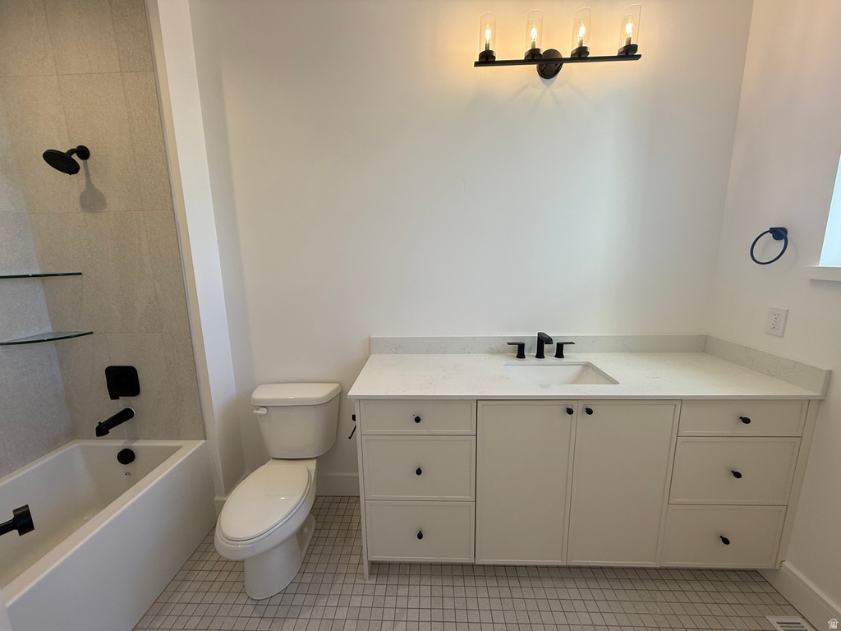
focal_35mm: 14
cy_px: 316
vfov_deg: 85.7
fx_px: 340
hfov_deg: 102.1
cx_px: 420
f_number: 2.2
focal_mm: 2.22
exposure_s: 1/120
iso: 50
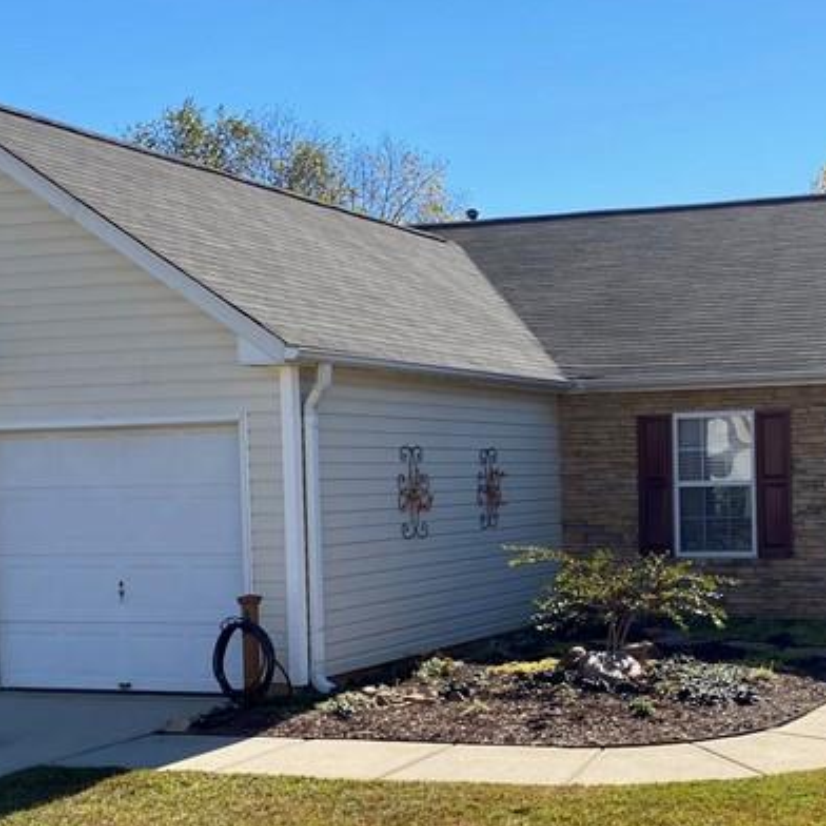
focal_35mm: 60
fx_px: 1620
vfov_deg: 28.4
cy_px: 558
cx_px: 622
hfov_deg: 28.2
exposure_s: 1/2755
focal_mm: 4.25
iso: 32
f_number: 1.8
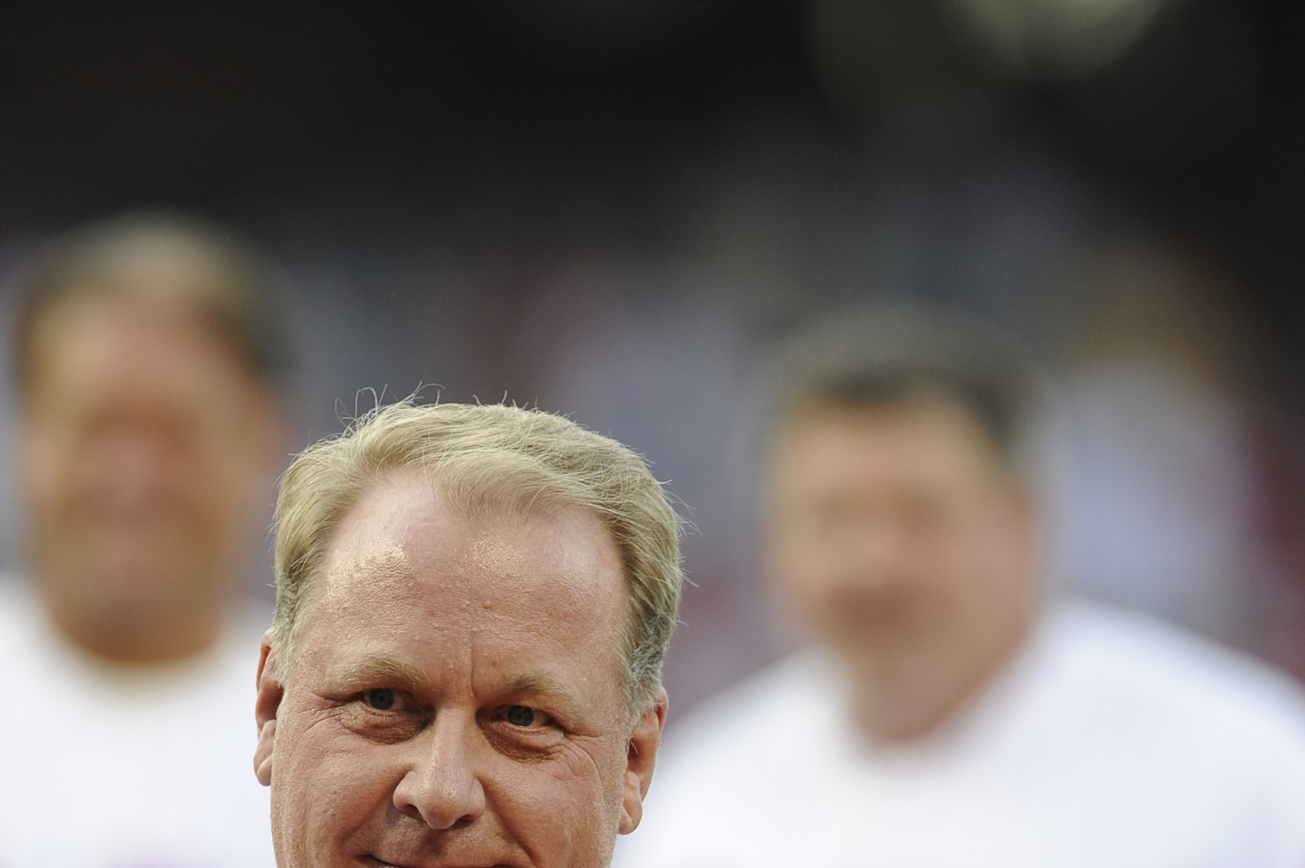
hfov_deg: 2.7
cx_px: 477
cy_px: 807
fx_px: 28146
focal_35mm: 777
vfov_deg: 1.8
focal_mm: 400
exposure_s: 1/1000
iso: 800
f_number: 4
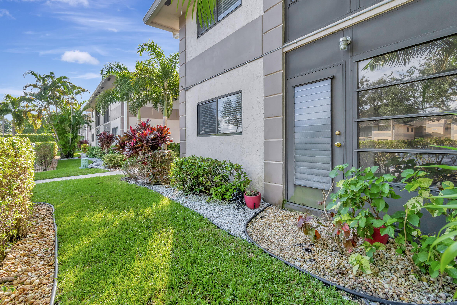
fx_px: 203
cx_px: 231
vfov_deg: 73.7
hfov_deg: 96.7
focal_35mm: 16
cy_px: 144
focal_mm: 10
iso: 500
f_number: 8
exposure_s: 1/250
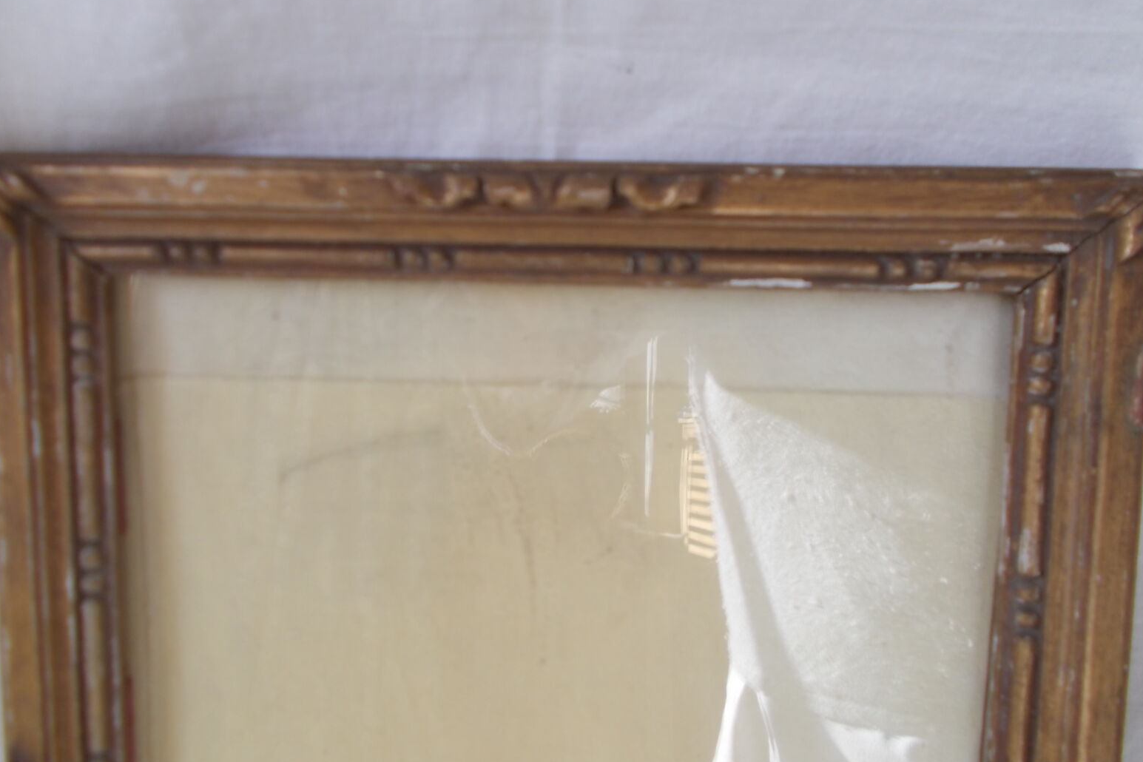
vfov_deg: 46.4
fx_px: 889
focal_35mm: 28
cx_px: 585
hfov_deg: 65.5
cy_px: 362
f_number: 3.2
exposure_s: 1/60
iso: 80
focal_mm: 4.6
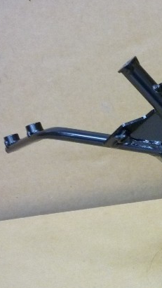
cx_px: 249
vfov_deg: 30.0
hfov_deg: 15.7
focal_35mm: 70
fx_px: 535
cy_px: 183
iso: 400
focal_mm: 5.5
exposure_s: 1/10
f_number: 2.8
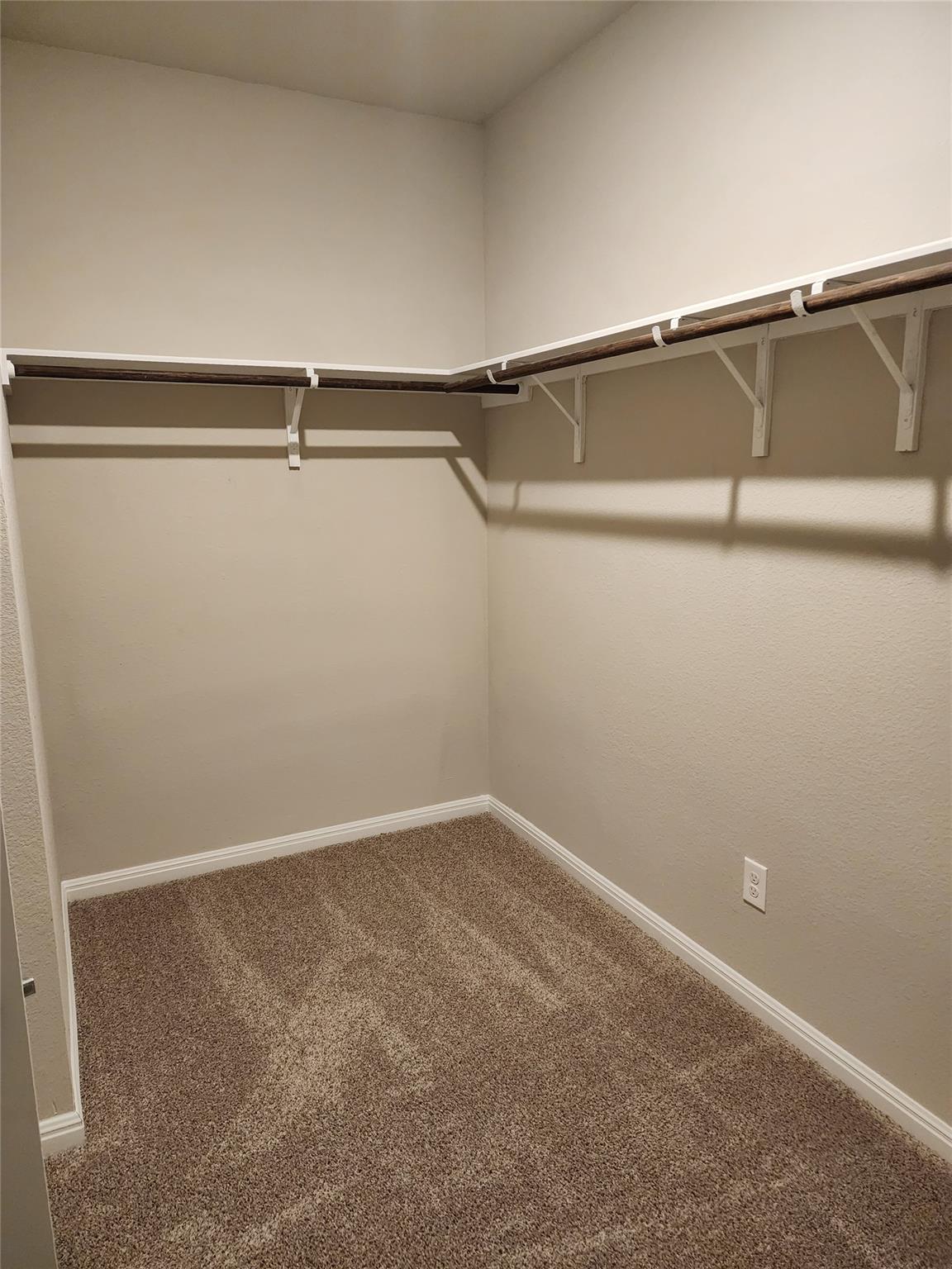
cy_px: 634
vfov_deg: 73.9
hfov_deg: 58.9
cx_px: 476
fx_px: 843
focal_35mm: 23
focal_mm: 6.4
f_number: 1.8
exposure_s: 1/120
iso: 1000
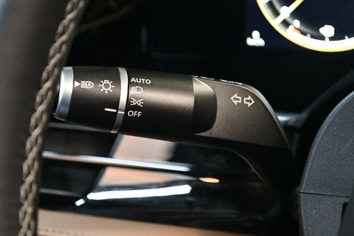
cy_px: 118
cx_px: 177
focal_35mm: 82
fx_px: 806
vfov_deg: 16.6
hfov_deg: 24.8
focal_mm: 55
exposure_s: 1/60
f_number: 5.6
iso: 8000
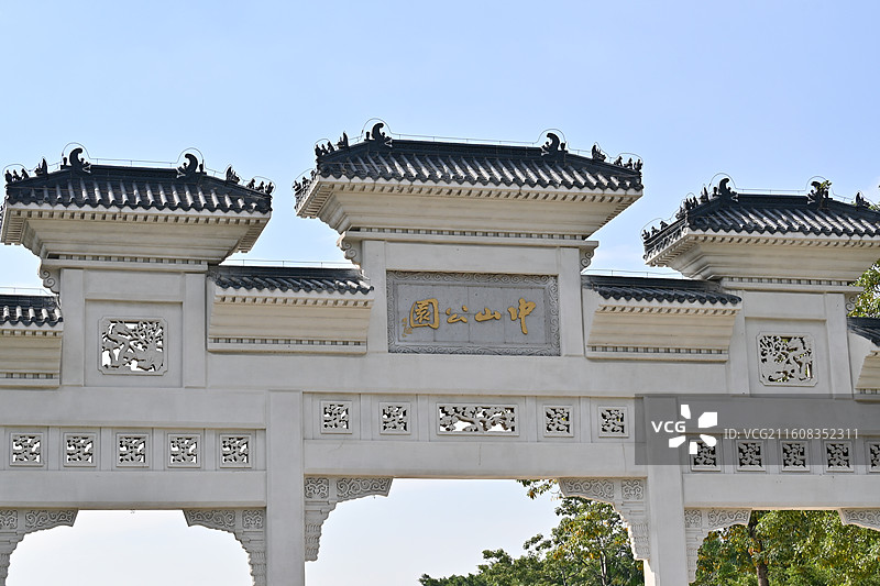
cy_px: 293
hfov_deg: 27.0
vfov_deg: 18.2
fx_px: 1833
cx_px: 440
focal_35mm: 75
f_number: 11
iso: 200
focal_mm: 50
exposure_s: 1/320
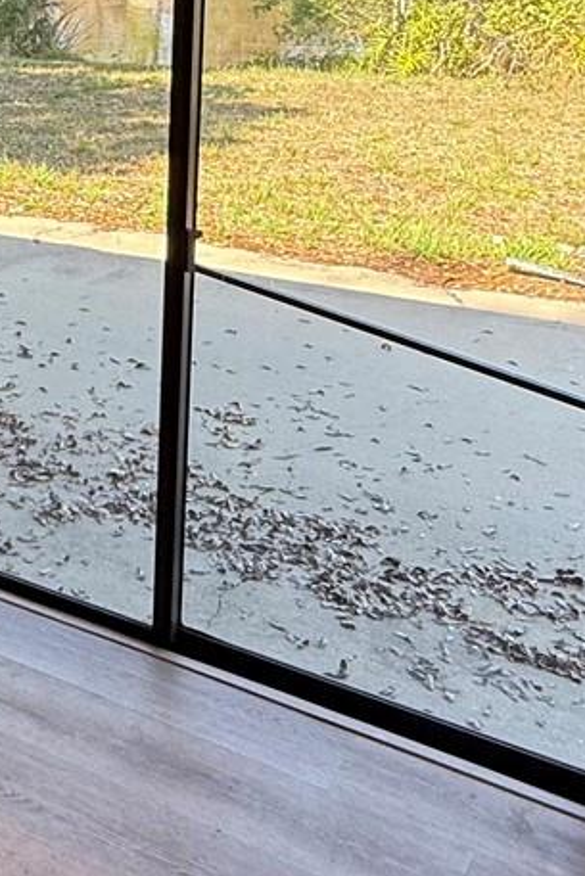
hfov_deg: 23.2
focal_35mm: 51
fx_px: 1242
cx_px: -198
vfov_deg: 37.6
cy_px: 188
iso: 50
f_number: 2.2
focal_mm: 2.22
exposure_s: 1/285
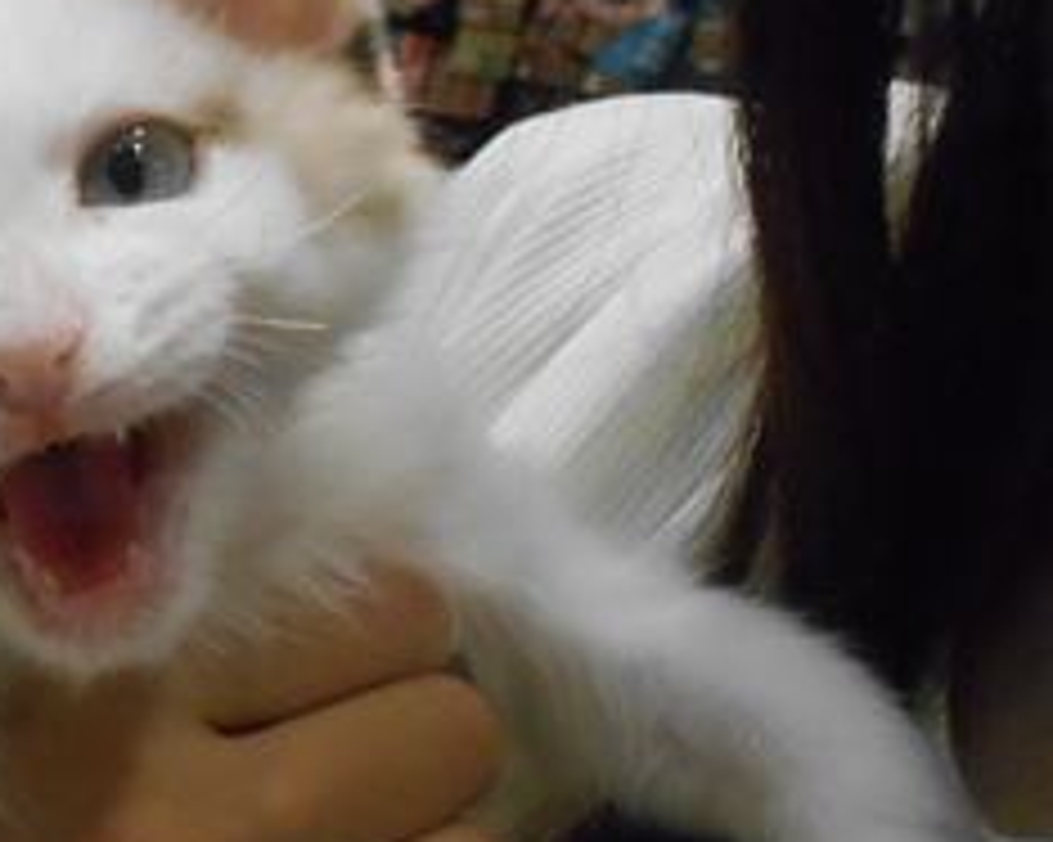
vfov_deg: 23.1
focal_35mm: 65
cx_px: -45
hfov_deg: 27.2
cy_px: 689
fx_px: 2025
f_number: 3.2
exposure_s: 1/250
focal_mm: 4.6
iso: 800
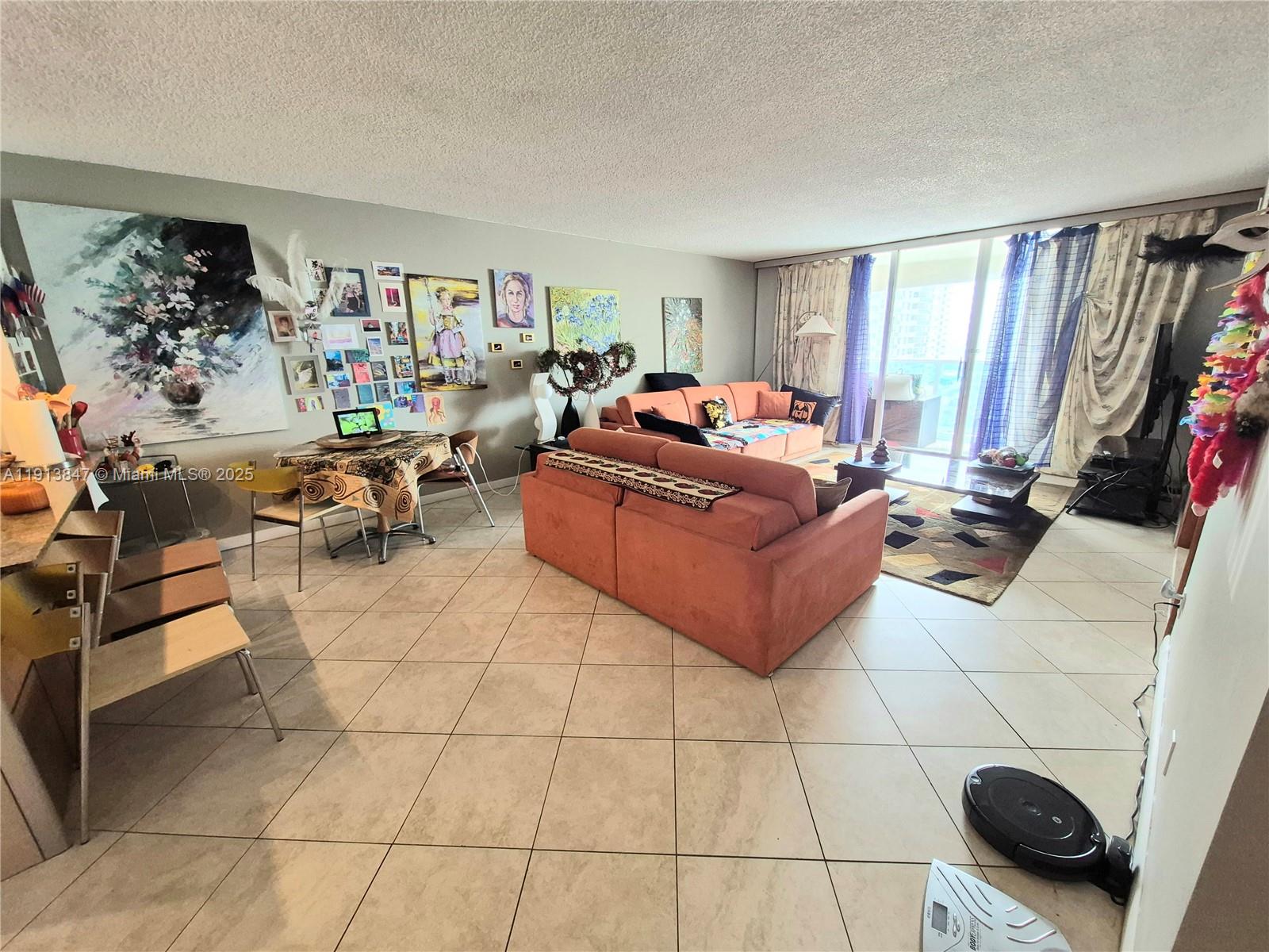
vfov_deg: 89.9
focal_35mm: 13
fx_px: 477
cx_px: 634
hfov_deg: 106.2
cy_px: 476
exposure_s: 1/60.2
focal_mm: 1.74
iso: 160
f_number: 2.2
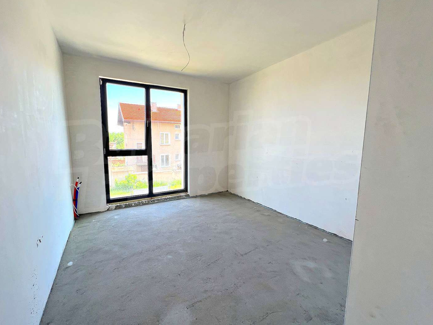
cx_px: 206
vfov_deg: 85.7
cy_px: 162
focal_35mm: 14
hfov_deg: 102.0
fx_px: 175
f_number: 1.8
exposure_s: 1/149
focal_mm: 1.57
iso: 32
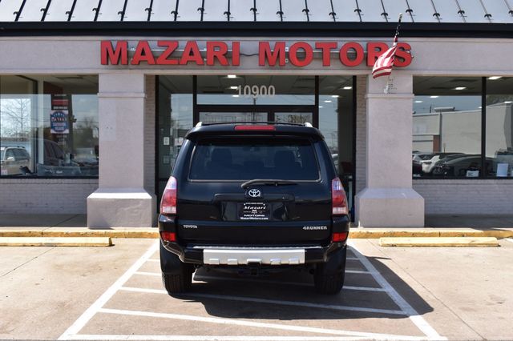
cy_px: 170
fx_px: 641
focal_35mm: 45
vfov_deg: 29.8
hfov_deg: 43.6
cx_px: 256
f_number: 11
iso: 400
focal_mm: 30
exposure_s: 1/400
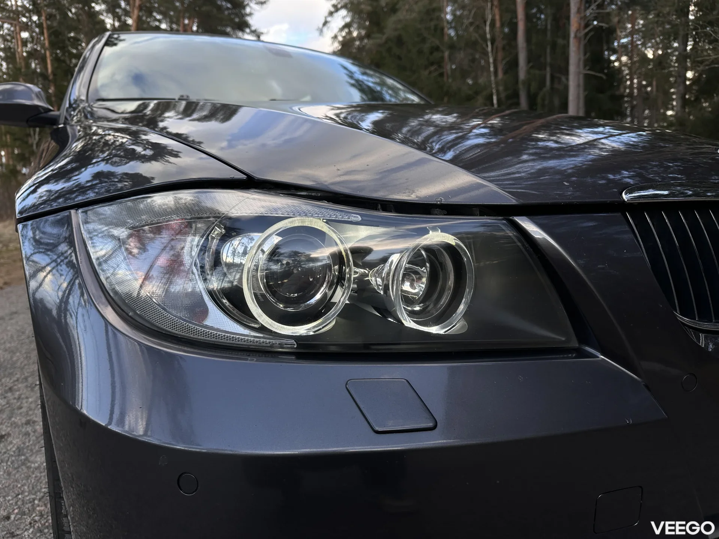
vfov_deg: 56.8
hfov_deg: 71.6
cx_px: 360
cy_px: 270
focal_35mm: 24
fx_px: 498
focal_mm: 6.86
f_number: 1.78
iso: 80
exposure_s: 1/646
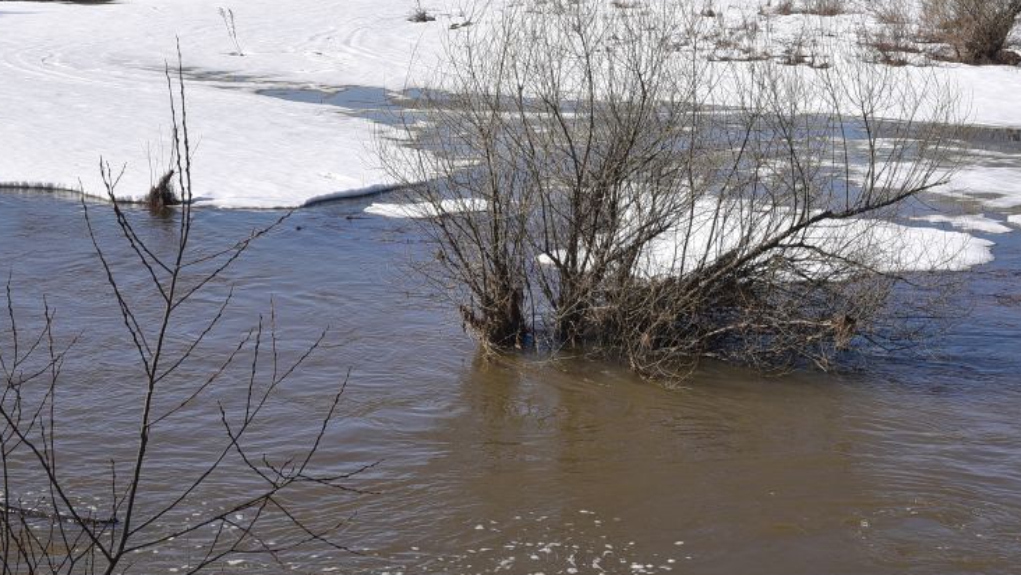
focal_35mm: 93
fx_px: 2518
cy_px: 62
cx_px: 575
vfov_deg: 12.9
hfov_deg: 22.9
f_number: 13
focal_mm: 50
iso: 125
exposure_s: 1/125
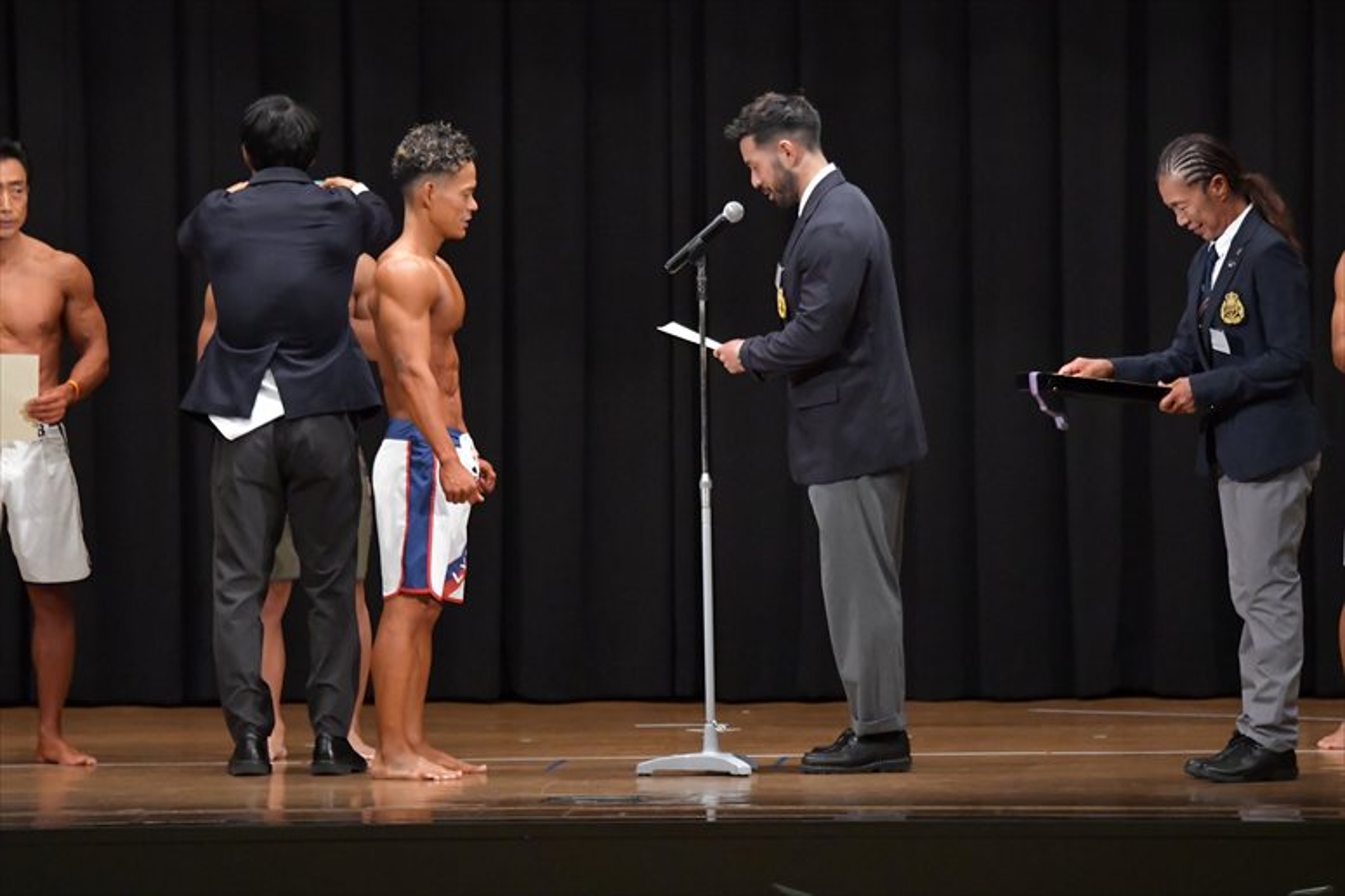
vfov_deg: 6.8
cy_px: 448
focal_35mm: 202
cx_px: 672
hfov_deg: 10.2
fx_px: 7543
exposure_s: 1/400
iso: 6400
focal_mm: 135
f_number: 5.6
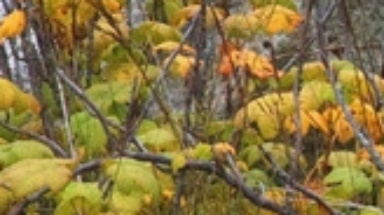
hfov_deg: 2.2
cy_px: 7
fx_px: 10013
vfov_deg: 1.2
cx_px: 958
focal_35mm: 984
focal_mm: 120
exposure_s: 1/250
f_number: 22
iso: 4000
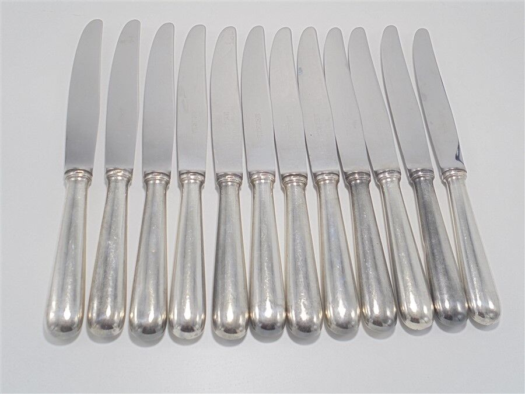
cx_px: 262
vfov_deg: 33.6
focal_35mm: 43
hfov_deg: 43.9
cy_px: 197
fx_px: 652
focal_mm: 7.8
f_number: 4.5
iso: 100
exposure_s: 1/30
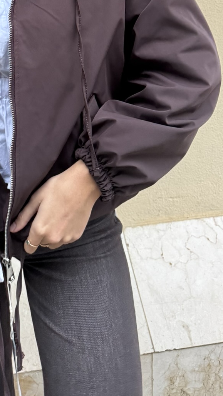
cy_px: 11
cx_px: -20
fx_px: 547
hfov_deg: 21.9
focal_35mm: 52
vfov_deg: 36.3
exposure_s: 1/60
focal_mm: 6.76
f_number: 1.78
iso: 320
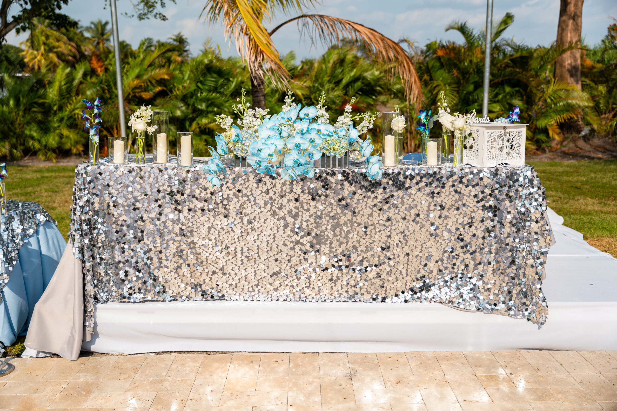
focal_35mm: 38
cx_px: 308
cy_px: 206
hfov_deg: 50.3
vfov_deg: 34.8
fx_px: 656
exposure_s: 1/1000
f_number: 2.8
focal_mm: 38.3
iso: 100
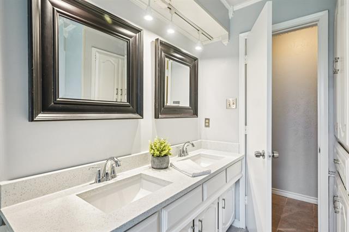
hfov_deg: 91.6
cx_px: 174
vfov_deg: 68.8
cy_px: 116
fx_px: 170
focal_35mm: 18
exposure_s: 1/13
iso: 400
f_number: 8
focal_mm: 17.5
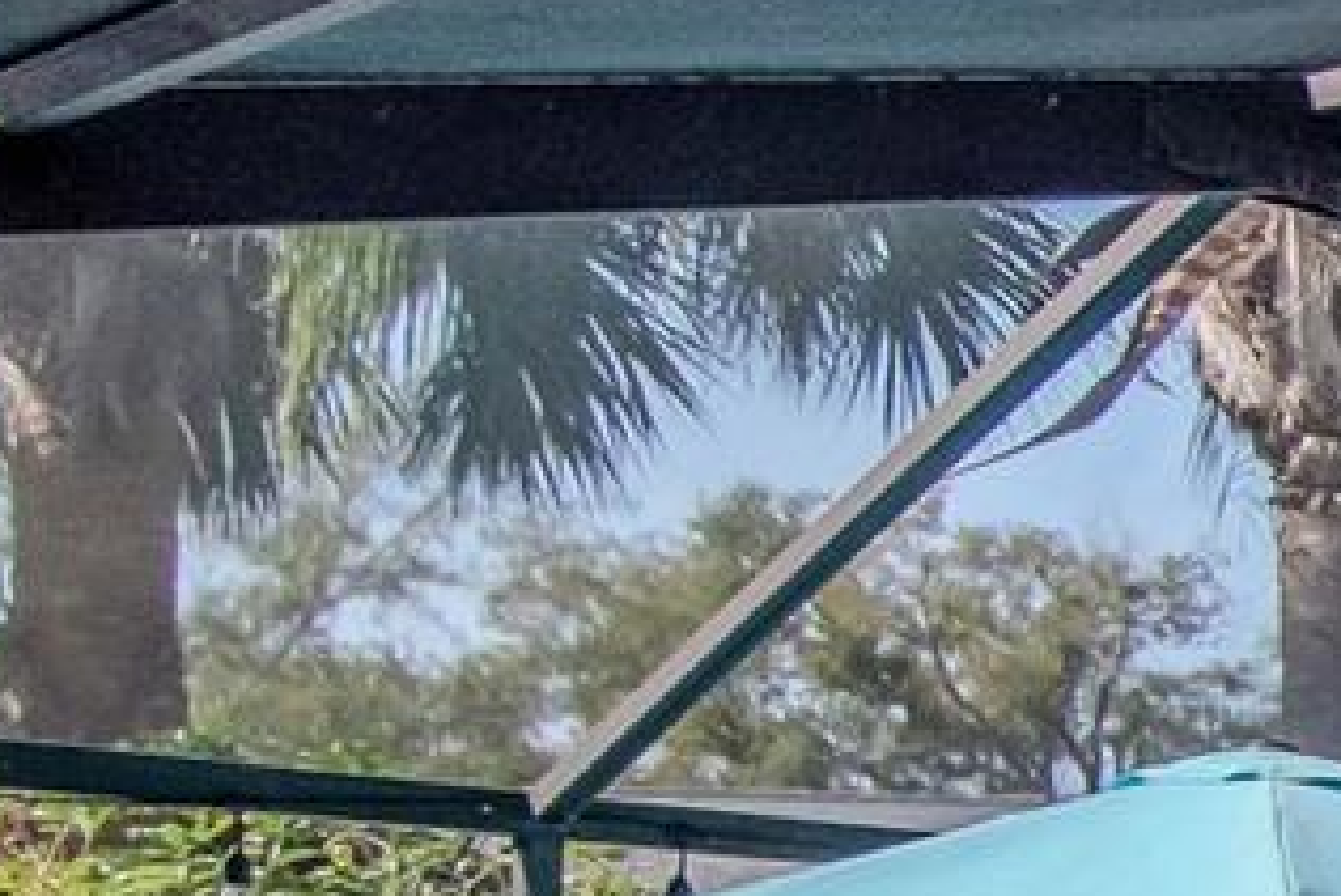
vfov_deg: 14.6
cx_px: 3336
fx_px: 3113
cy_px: 1558
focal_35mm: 84
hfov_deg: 14.3
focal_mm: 11
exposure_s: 1/400
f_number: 11
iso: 800
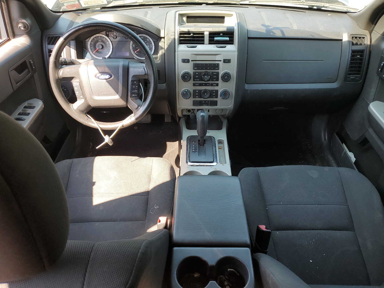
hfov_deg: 67.3
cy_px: 144
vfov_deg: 53.1
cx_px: 192
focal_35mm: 26
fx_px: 288
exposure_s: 1/208
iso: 50
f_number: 1.5
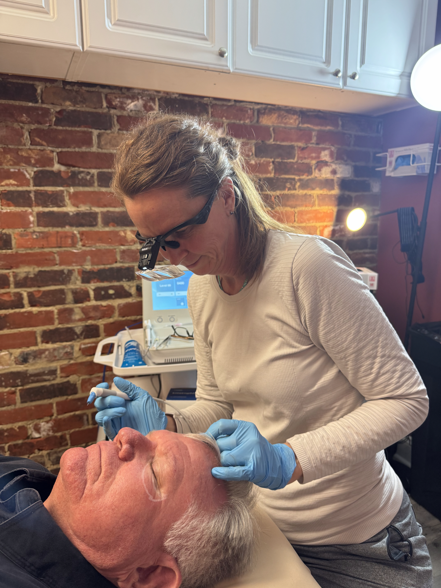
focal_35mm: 24
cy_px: 294
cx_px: 220
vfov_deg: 71.6
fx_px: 408
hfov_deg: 56.8
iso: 200
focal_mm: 6.76
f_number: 1.78
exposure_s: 1/60
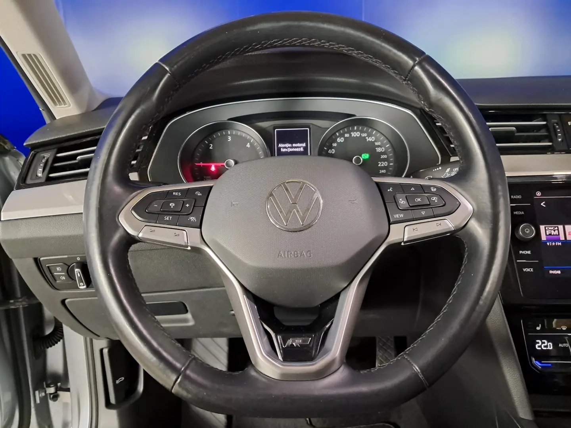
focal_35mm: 27
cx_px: 286
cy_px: 214
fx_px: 445
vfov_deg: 51.4
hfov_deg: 65.3
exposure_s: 1/25
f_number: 1.8
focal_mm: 4
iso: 1000
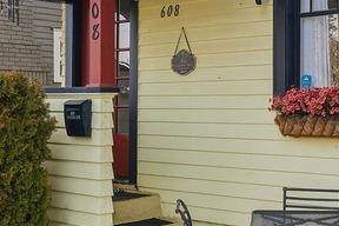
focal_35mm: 73
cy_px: 92
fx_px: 685
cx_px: 207
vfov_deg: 18.7
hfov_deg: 27.7
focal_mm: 20.5
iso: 100
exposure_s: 1/500
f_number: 8
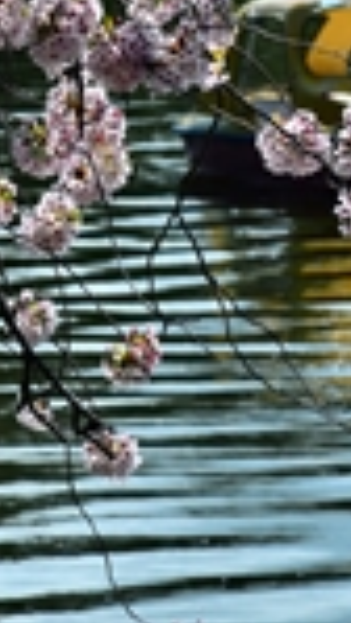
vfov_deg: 6.3
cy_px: -209
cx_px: 178
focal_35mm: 337
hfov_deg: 3.6
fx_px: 5567
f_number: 8
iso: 400
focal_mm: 120
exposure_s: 1/1600
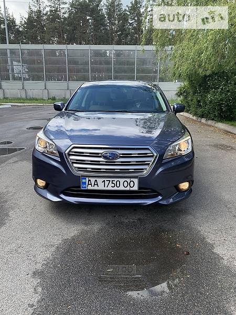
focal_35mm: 26
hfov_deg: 53.1
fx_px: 236
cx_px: 118
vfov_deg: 67.3
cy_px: 158
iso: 25
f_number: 1.8
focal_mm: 4.2
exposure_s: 1/1032
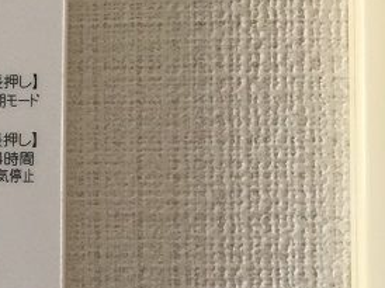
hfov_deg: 18.4
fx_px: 1045
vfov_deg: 15.6
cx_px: -205
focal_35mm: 94
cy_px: 215
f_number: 2.2
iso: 125
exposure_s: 1/30
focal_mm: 4.15
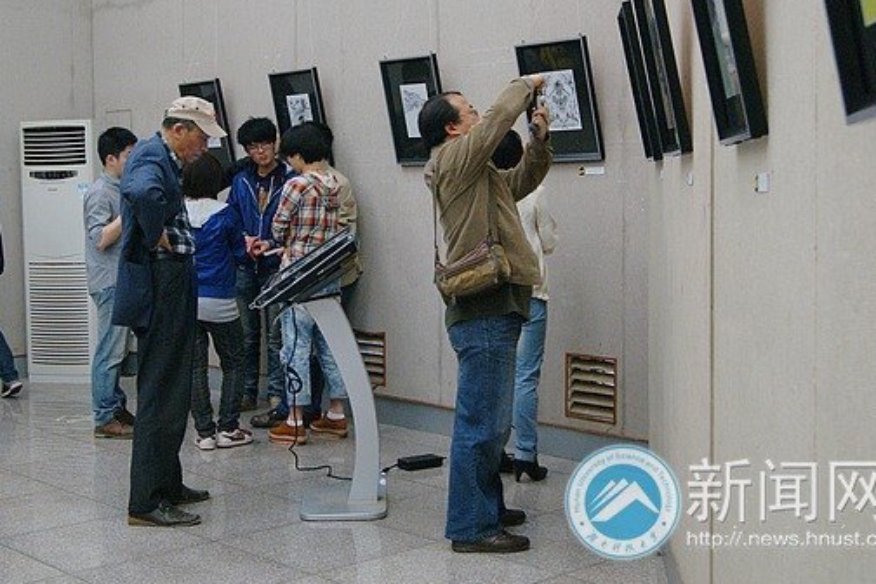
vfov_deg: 26.9
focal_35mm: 50
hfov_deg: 39.6
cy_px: 238
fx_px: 1217
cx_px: 410
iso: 400
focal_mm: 28
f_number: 4.5
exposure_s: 1/40
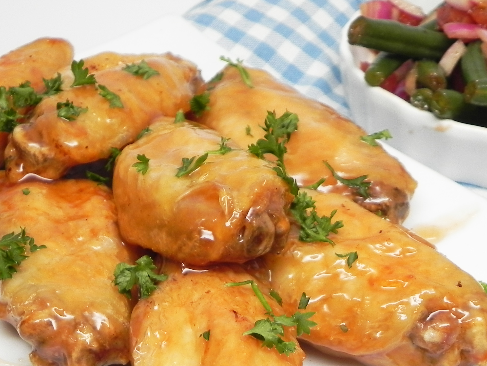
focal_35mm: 55
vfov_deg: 25.8
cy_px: 322
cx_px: 235
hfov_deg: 34.9
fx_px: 774
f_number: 2.8
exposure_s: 1/50.1
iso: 160
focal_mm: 5.2
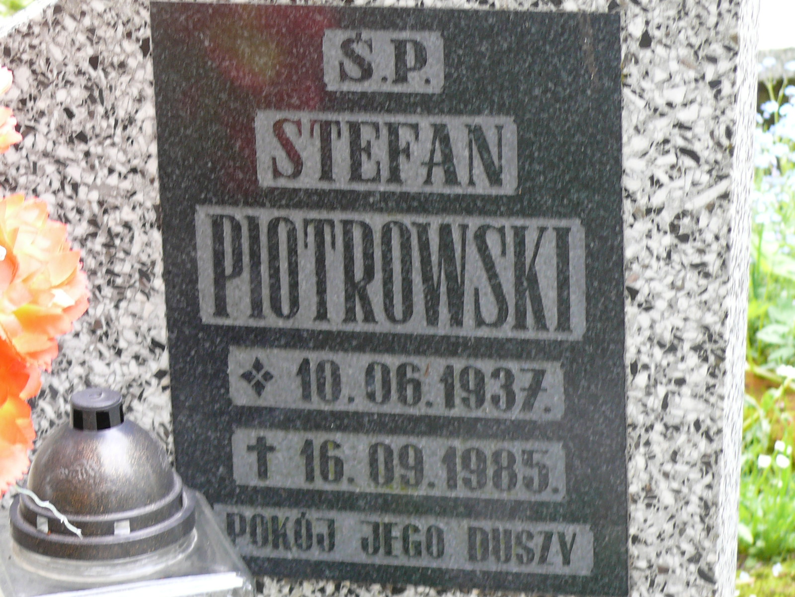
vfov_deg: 9.5
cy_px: 298
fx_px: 3606
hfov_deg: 12.6
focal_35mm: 157
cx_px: 398
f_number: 3.2
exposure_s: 1/50
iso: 100
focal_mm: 18.6
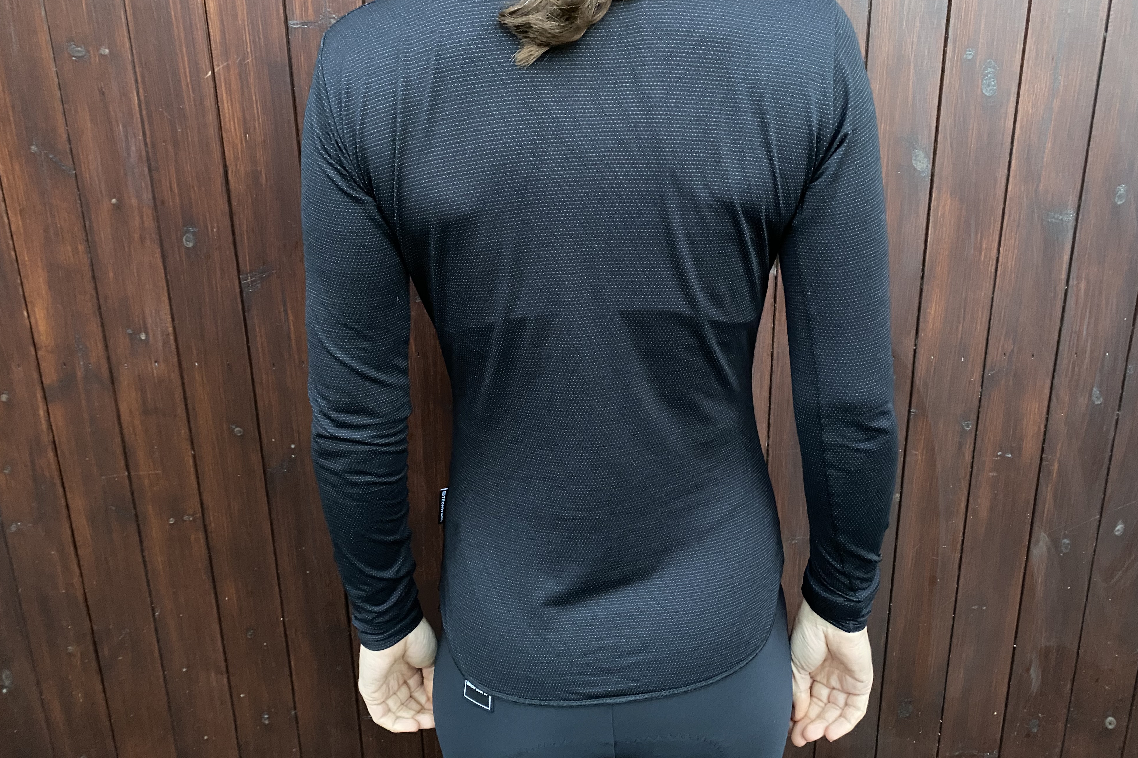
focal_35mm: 28
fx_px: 885
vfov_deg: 46.2
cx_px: 573
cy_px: 321
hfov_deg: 65.5
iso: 1000
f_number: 1.8
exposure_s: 1/28
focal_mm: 4.25
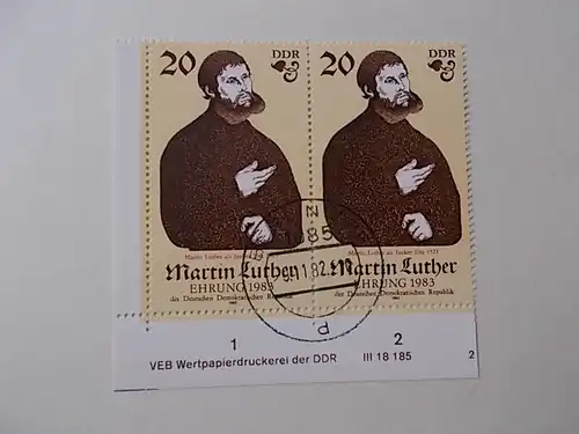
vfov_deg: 53.1
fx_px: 435
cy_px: 217
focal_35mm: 26
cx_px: 290
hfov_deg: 67.3
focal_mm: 4.6
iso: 140
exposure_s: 1/25
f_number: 3.2
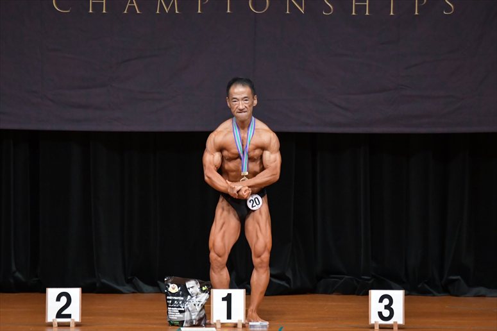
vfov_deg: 4.8
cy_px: 166
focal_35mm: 285
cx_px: 248
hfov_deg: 7.2
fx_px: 3933
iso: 4000
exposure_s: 1/400
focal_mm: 190
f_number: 5.6
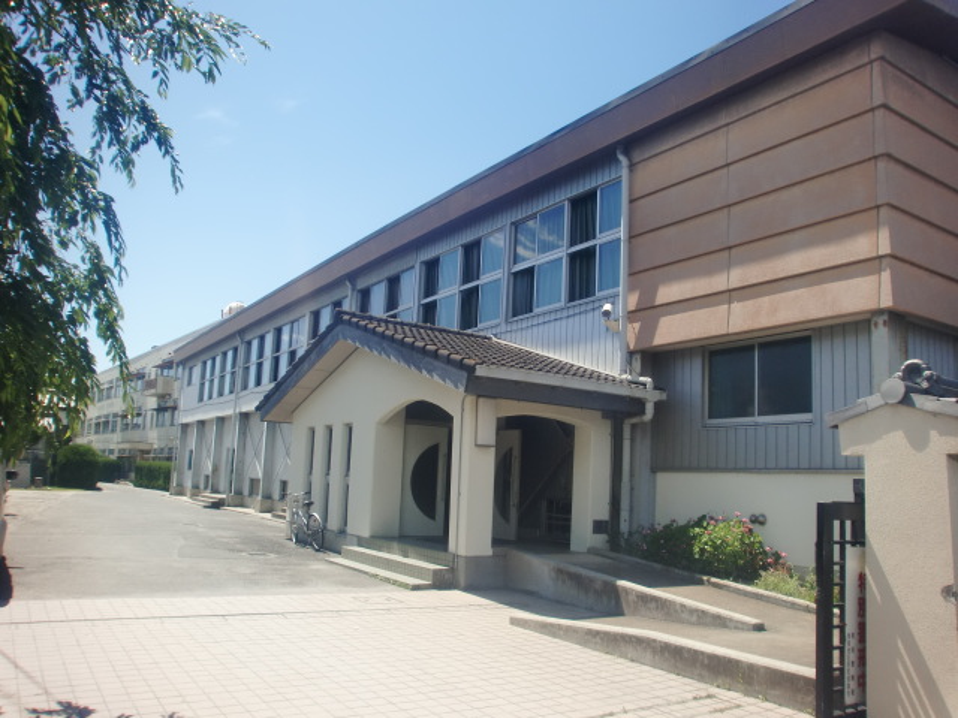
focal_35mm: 28
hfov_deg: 63.4
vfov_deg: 49.7
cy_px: 359
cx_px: 479
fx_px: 775
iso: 64
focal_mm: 4.65
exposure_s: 1/160
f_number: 7.8
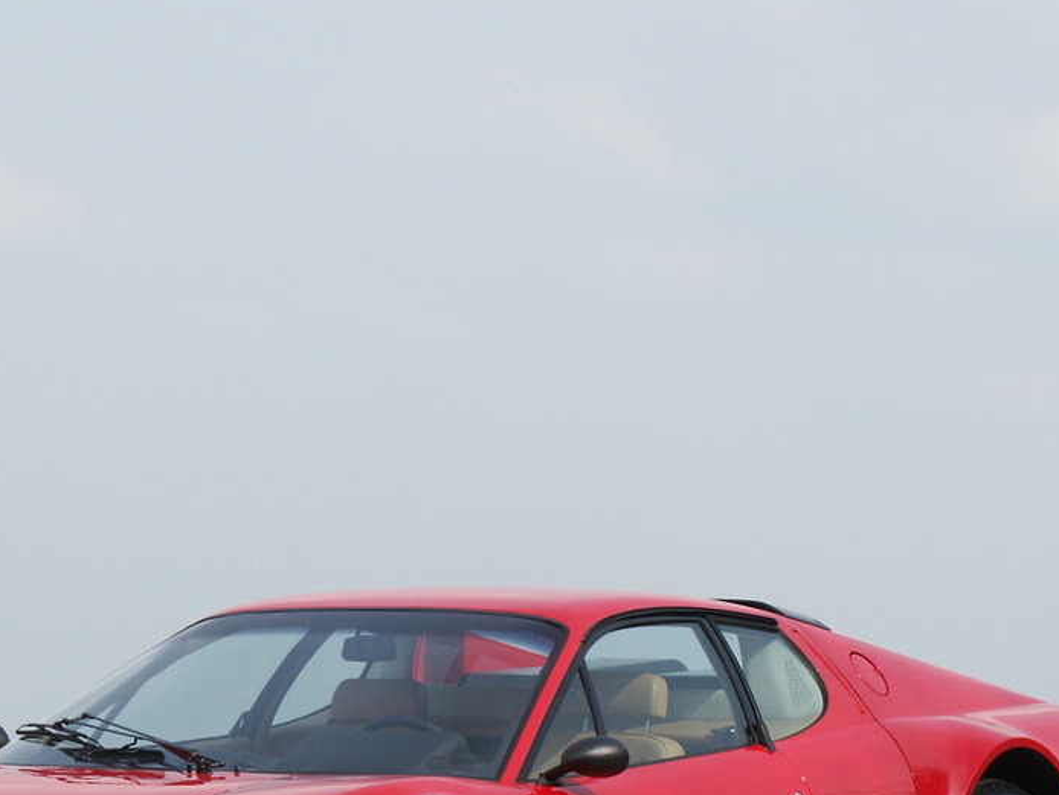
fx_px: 5662
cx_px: 348
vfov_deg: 8.0
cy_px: 658
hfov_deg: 10.7
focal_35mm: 185
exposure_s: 1/350
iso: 100
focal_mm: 26.51
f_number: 6.7
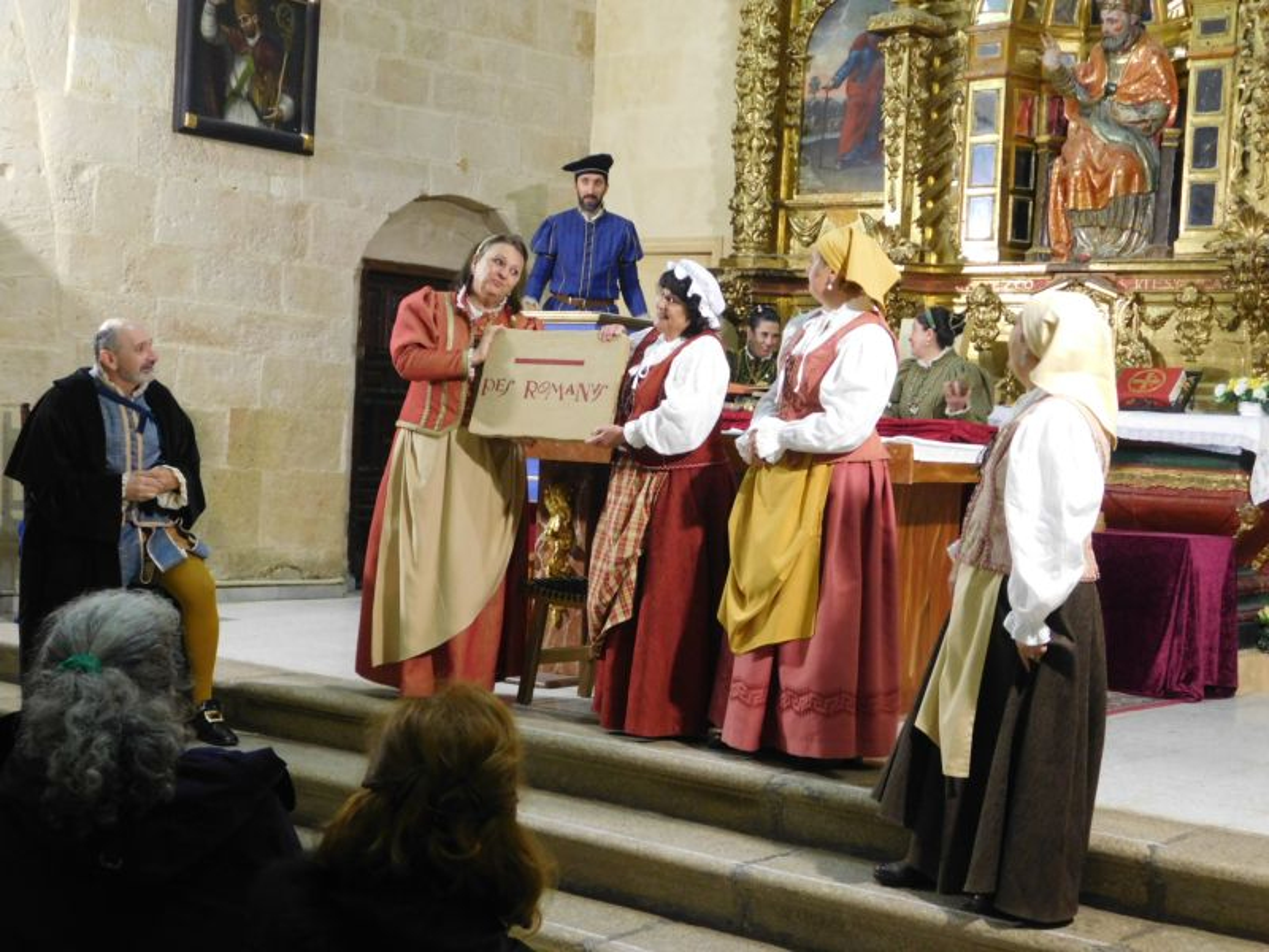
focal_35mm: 51
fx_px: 1870
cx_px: 634
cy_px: 476
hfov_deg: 37.5
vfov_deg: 28.6
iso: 400
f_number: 3.8
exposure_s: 1/15
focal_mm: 9
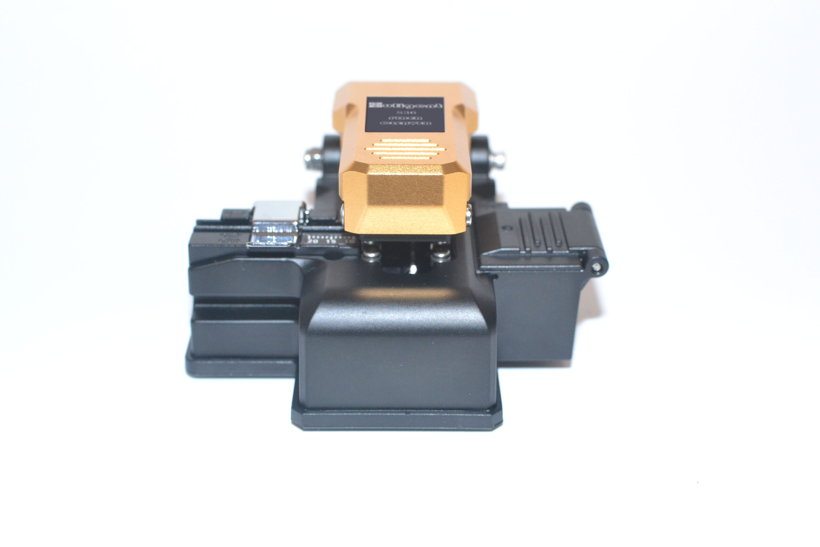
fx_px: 1196
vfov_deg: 25.8
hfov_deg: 37.8
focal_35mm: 52
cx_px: 410
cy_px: 274
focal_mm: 35
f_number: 5.6
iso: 1600
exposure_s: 1/60
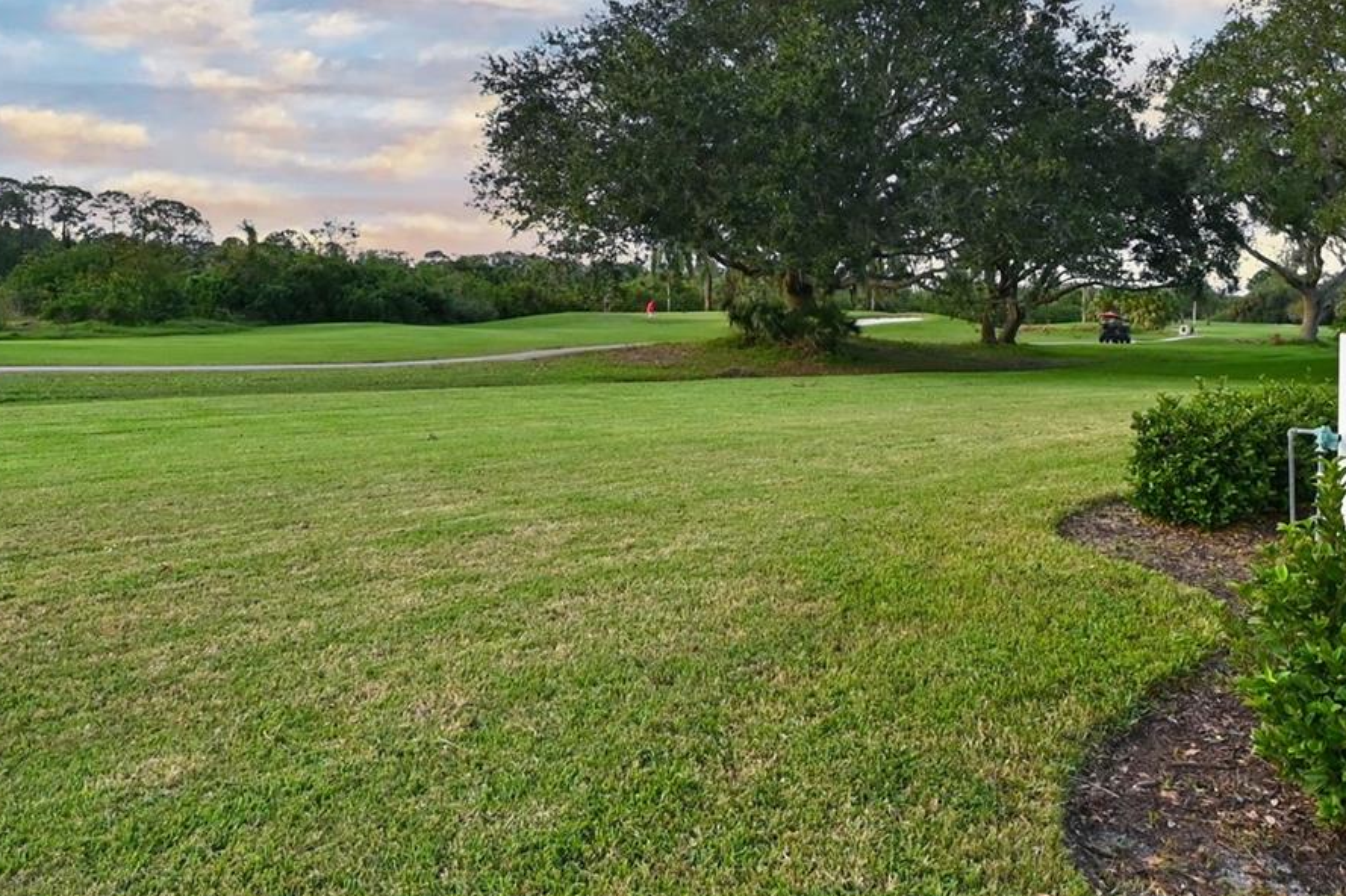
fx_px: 1009
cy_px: 297
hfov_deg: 67.3
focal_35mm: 27
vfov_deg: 47.1
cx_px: 730
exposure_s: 1/200
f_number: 9
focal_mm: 10
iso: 640
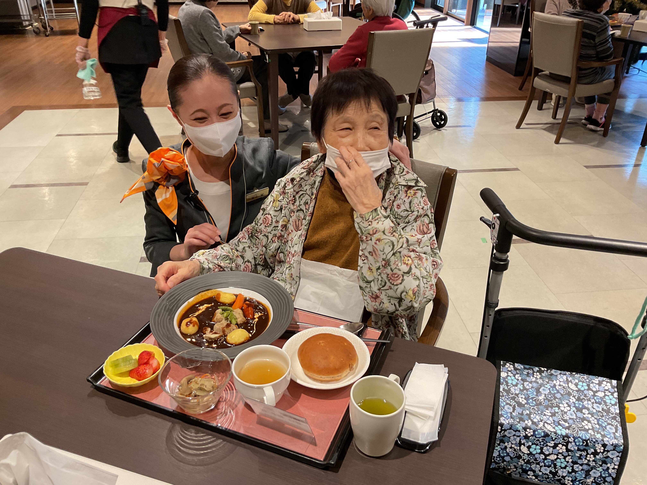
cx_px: 324
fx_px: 542
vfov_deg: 48.2
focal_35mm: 29
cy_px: 242
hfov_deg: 61.7
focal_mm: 3
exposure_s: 1/50
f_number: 1.8
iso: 80
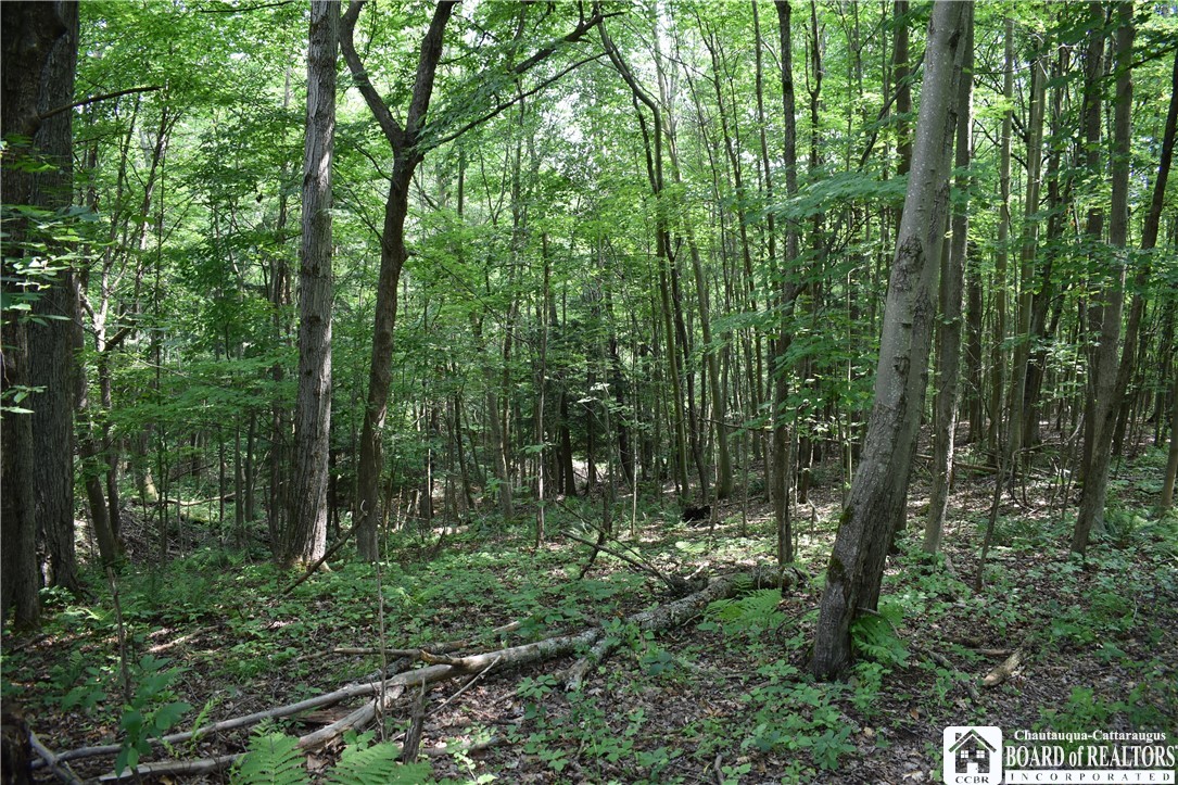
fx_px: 883
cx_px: 589
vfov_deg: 47.9
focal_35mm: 27
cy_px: 392
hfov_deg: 67.4
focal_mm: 18
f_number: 4.5
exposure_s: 1/80
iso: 400
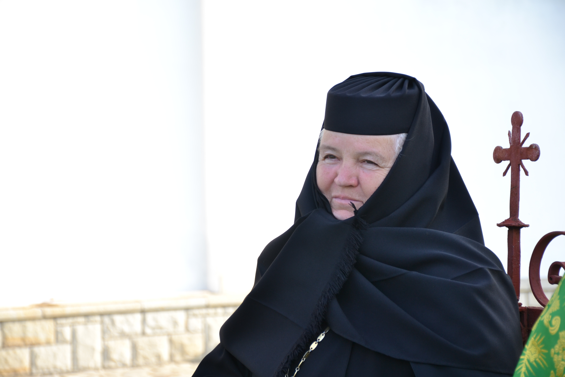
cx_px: 282
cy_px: 188
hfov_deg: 16.1
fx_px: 2001
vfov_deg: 10.8
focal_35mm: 128
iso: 200
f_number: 5.3
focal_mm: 85
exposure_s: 1/160
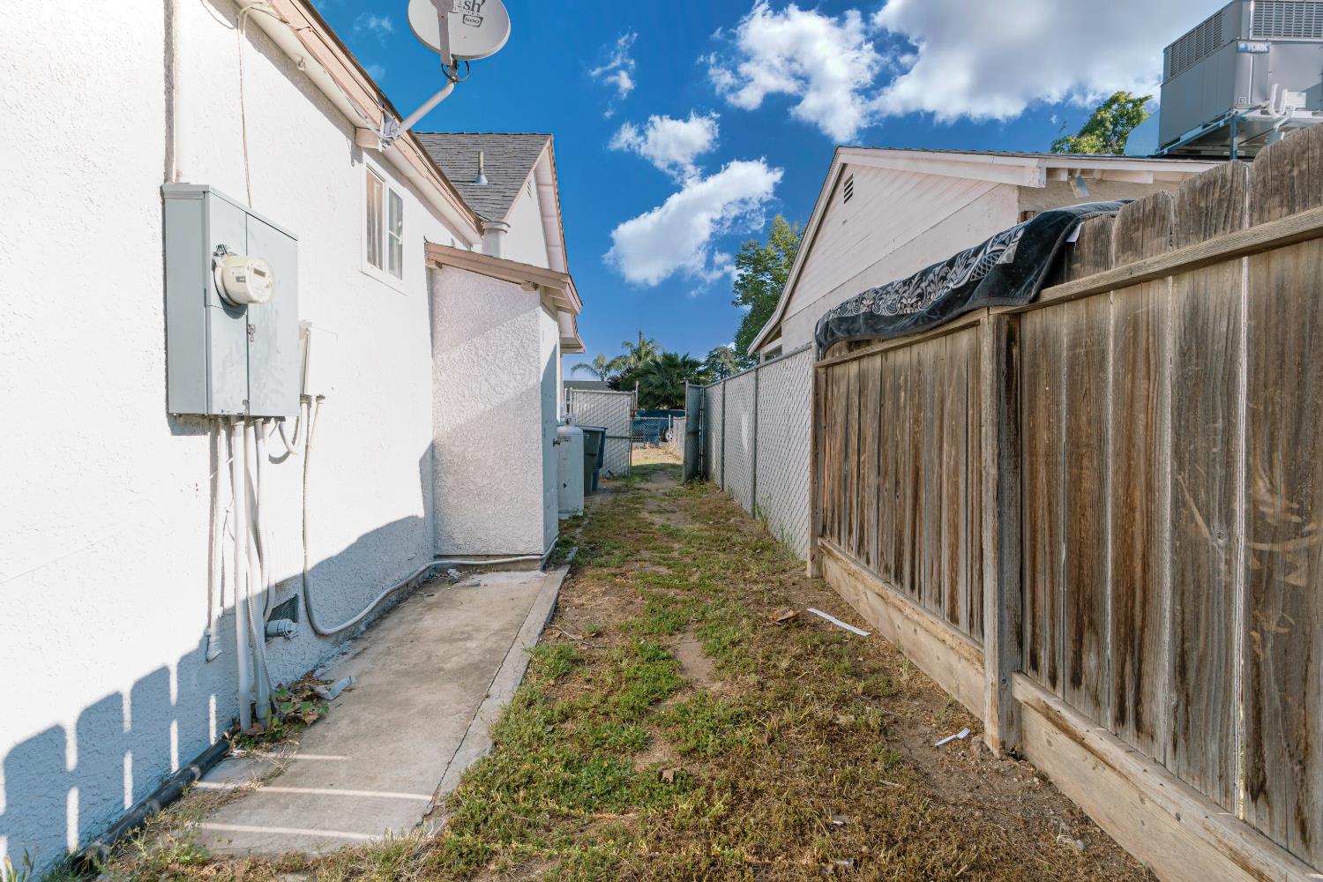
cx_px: 662
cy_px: 441
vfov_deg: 72.1
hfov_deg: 95.0
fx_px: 606
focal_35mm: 16
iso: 100
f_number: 6.3
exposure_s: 1/250
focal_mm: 11
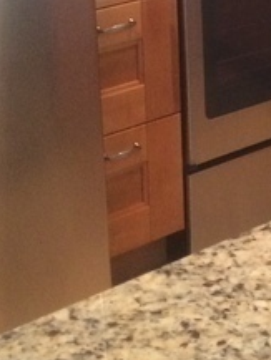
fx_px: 1105
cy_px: -139
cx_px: 442
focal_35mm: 106
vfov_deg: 17.2
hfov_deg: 13.0
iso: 250
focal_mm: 4.12
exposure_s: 1/30
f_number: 2.2
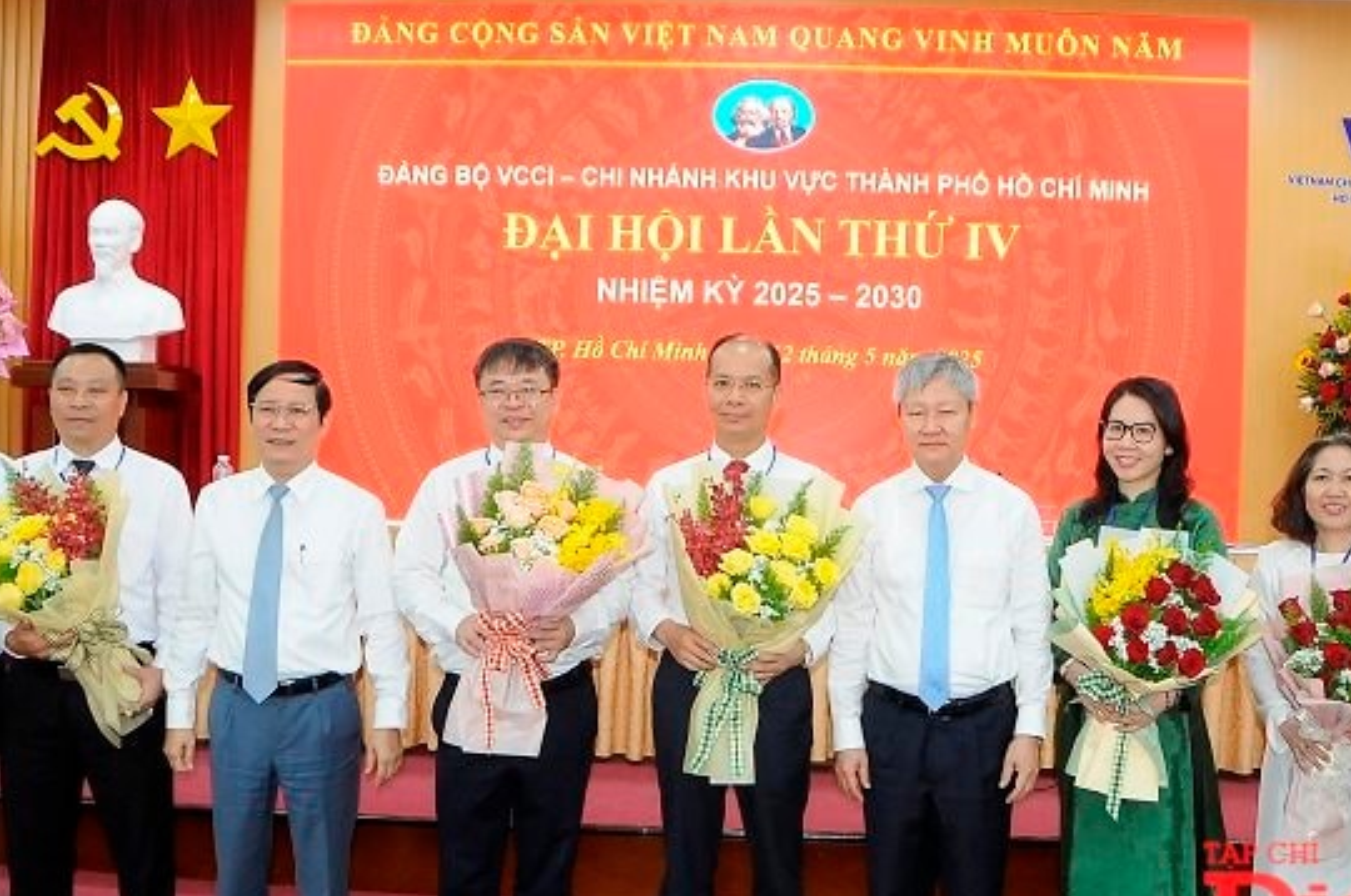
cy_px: 452
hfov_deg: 48.3
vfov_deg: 33.3
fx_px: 1498
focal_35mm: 40
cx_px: 798
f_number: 5
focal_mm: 18
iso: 800
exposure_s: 1/60
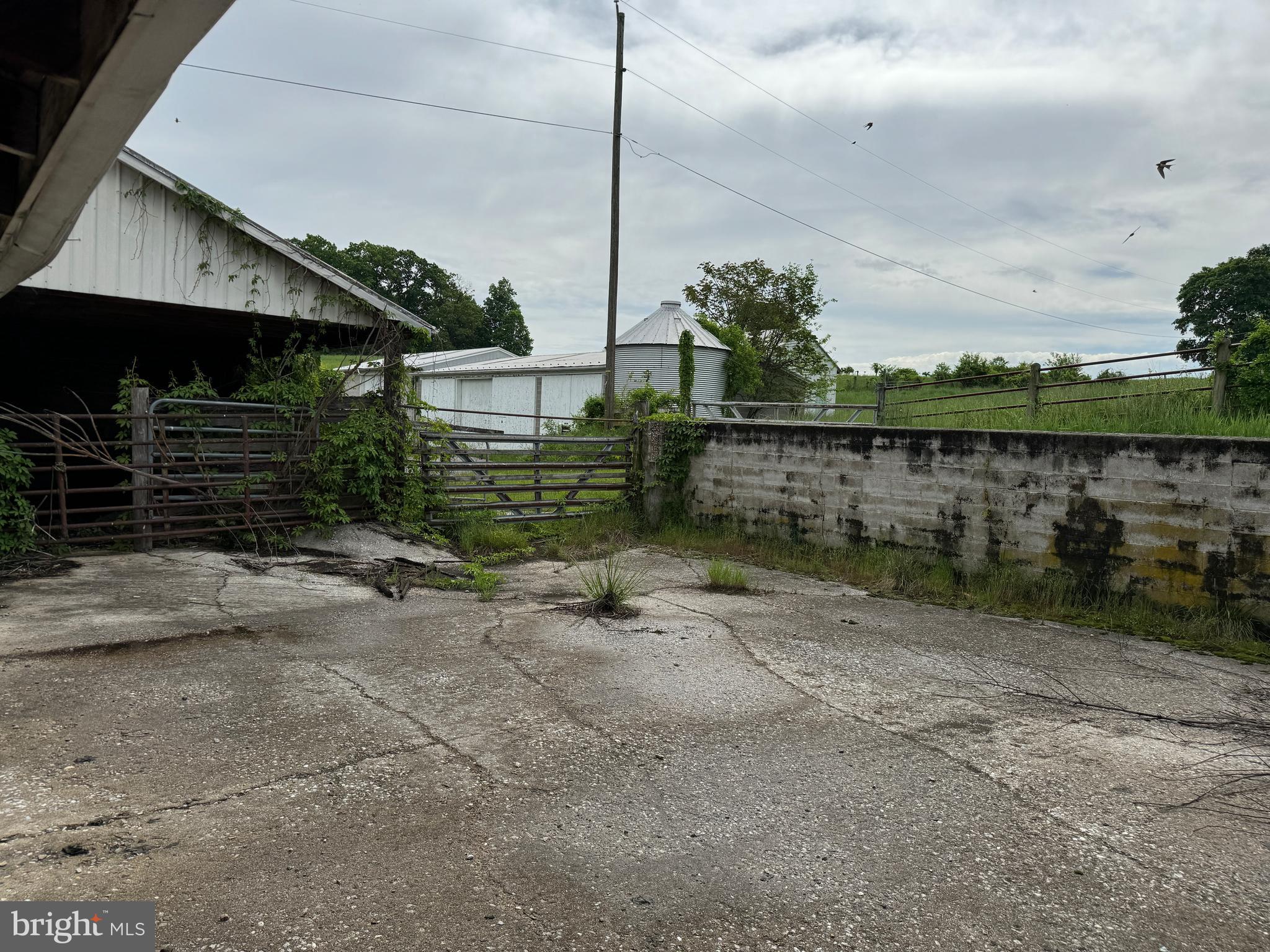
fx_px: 881
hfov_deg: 71.6
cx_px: 635
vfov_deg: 56.8
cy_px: 476
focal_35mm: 24
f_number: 1.78
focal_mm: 6.86
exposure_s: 1/9009
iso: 80
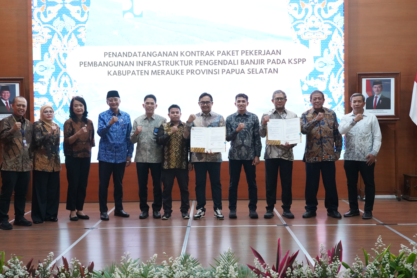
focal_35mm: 45
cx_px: 205
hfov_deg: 43.6
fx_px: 521
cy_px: 137
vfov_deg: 29.9
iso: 10000
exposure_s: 1/160
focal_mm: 40
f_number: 4
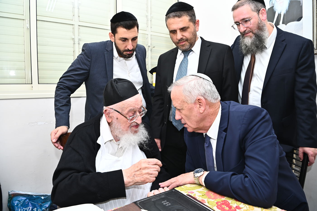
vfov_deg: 53.1
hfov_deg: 73.8
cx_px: 158
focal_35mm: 24
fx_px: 211
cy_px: 106
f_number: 6.3
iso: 800
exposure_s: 1/160
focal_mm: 24
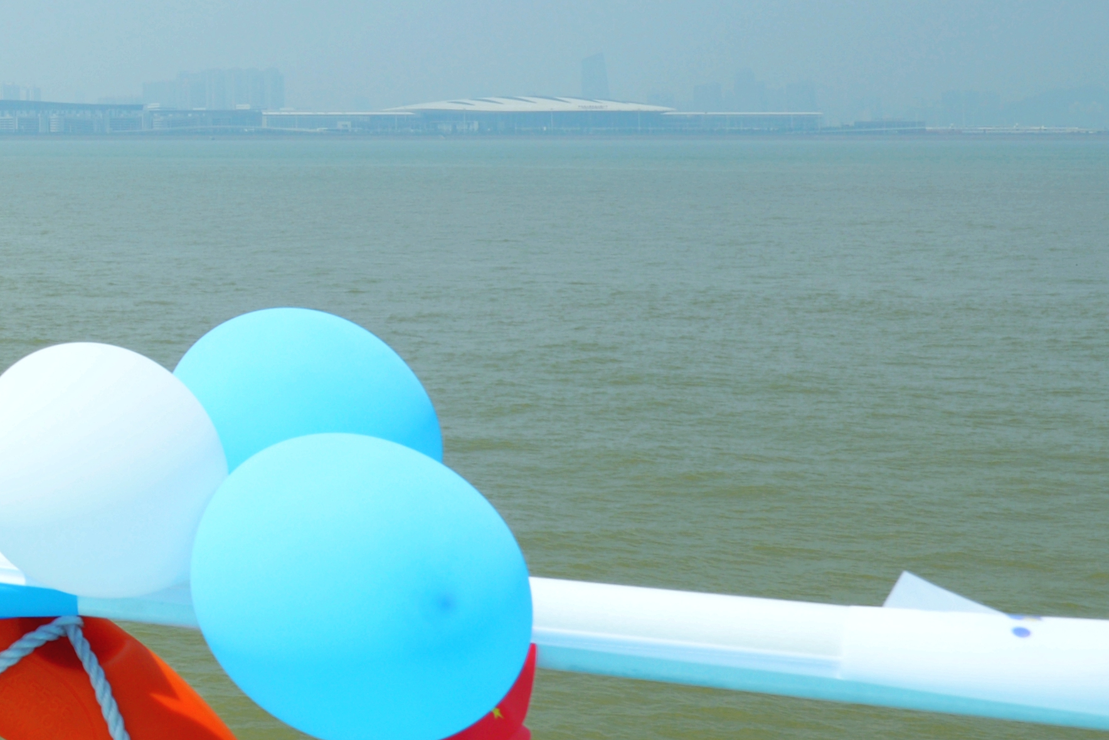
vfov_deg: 23.9
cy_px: 66
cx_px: -647
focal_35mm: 55
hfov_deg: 25.1
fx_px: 1695
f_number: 8
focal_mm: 17
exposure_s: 1/640
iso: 160
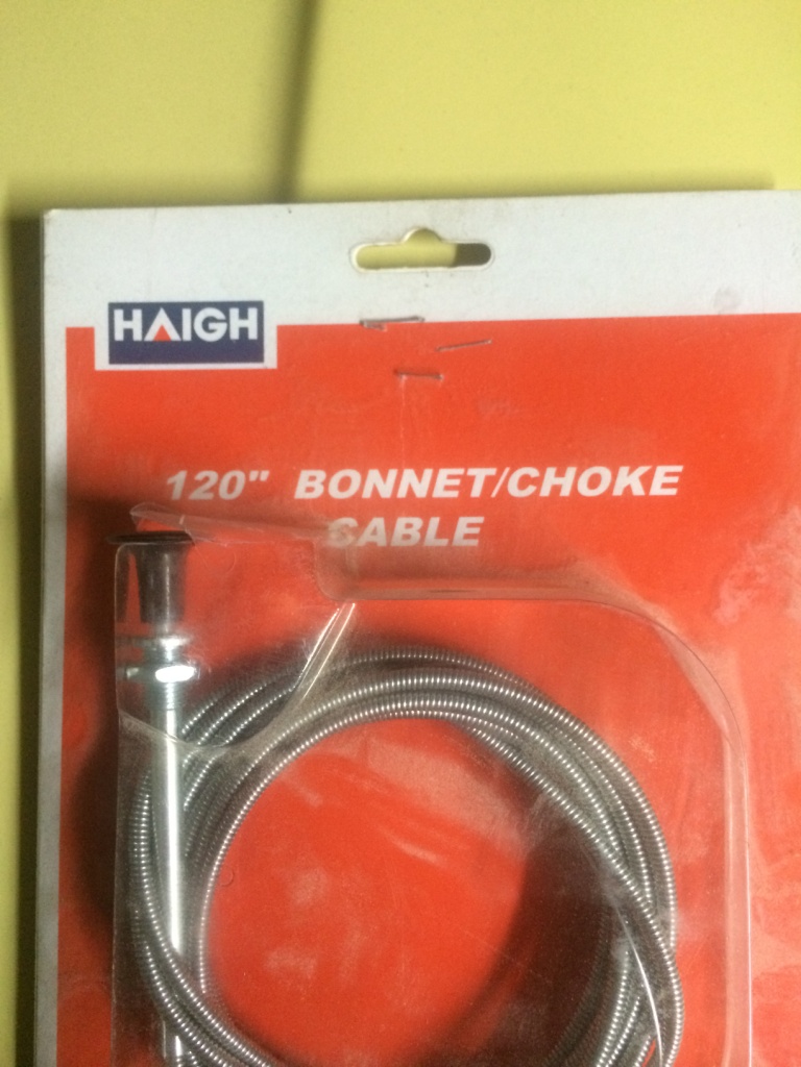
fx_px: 926
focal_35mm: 30
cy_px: 534
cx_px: 400
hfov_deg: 46.8
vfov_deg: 60.0
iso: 400
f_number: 2.2
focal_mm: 4.12
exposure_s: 1/15
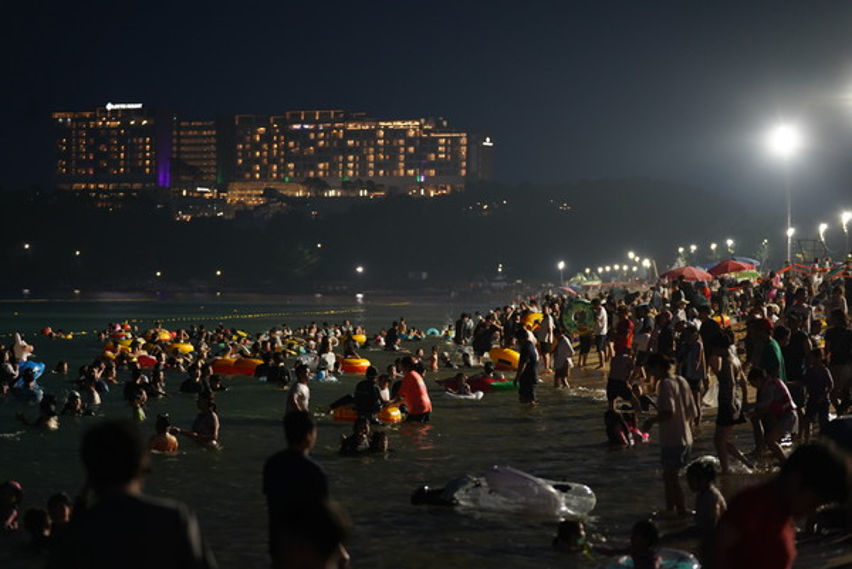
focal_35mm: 122
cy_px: 284
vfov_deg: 11.3
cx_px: 426
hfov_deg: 16.8
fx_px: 2889
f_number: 2.8
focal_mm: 122
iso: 2000
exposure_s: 1/160
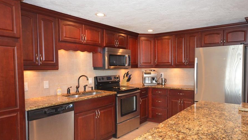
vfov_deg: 45.9
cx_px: 133
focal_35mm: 25
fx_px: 164
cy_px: 78
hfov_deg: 73.9
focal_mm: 14
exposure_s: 1/60
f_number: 4.8
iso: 1250
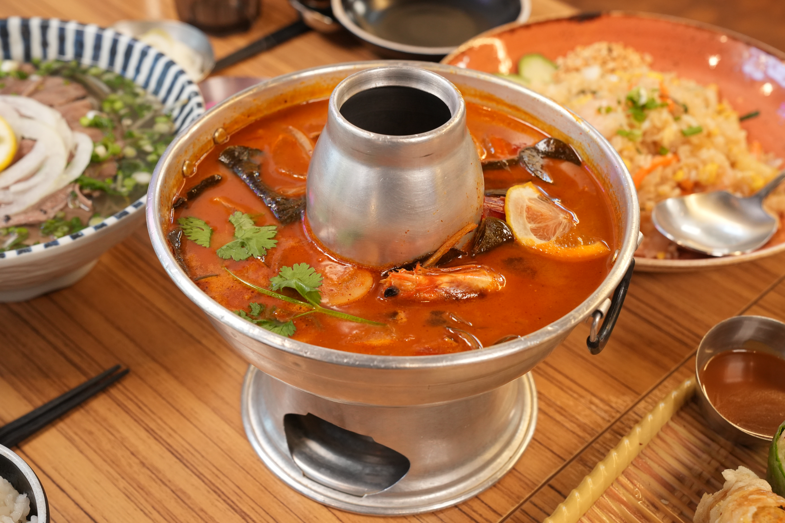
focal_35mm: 54
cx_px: 392
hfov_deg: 36.9
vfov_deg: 25.1
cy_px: 262
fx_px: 1177
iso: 2000
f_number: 7.1
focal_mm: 54
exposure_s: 1/80
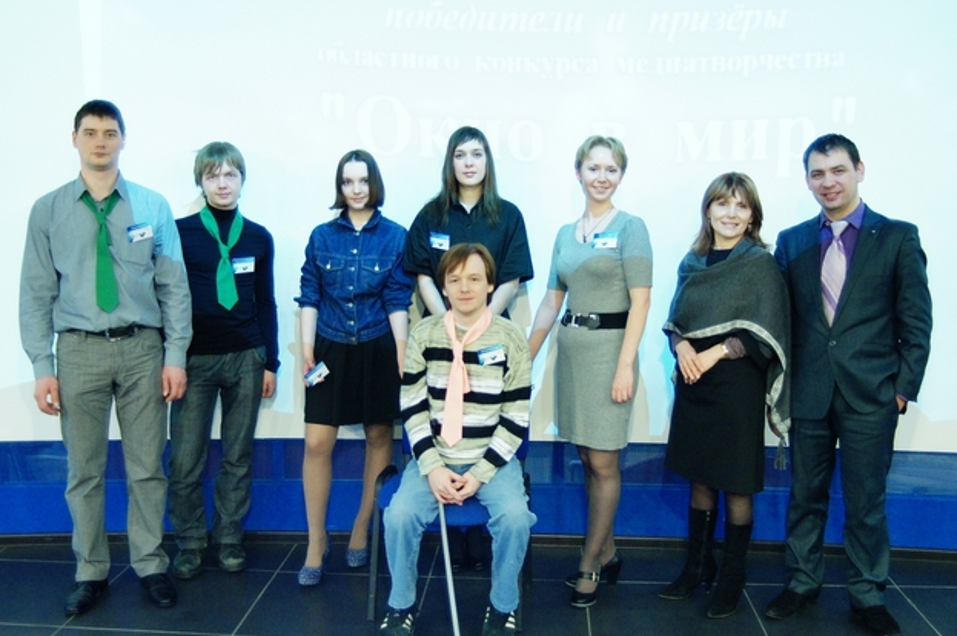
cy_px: 323
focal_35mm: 37
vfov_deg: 35.9
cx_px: 482
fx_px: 983
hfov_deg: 51.9
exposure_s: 1/25
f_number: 3.2
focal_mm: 24
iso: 1600
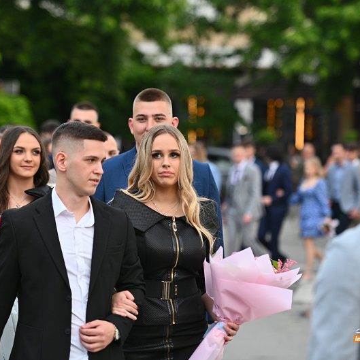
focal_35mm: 154
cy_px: 180
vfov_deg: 11.3
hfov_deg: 11.3
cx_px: 168
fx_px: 1812
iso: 800
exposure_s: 1/800
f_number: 2.8
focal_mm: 120
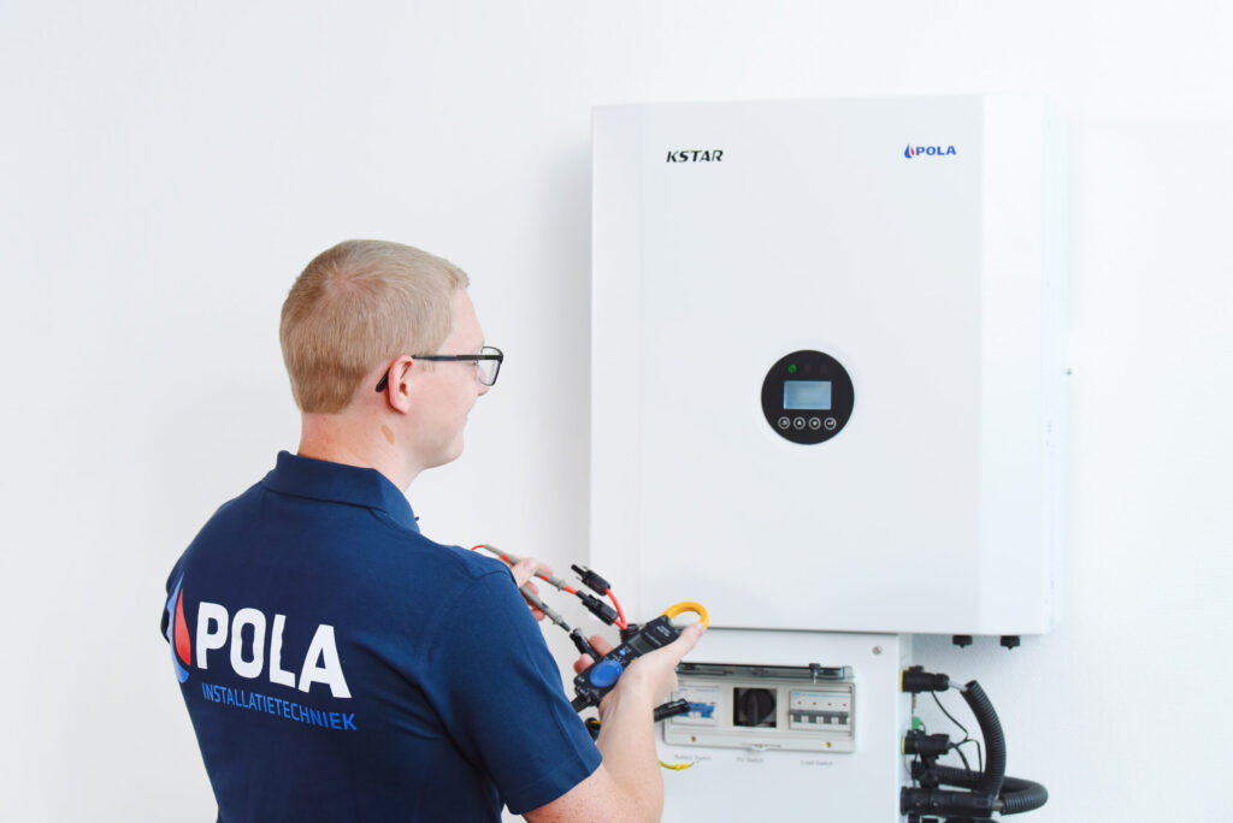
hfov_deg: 28.8
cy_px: 412
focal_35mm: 70
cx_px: 616
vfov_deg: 19.5
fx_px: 2399
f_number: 5
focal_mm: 70
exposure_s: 1/100
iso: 1600
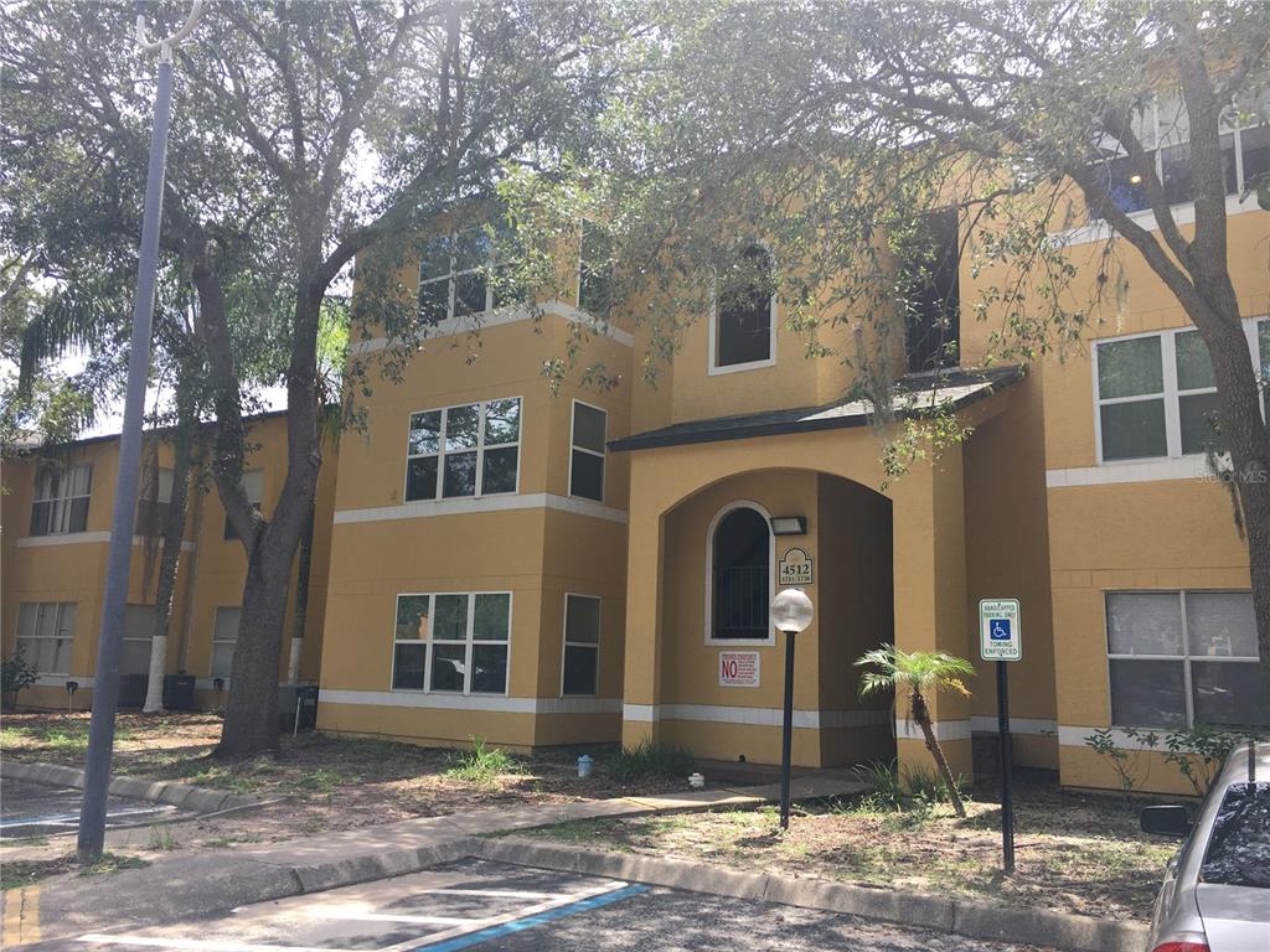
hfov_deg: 61.7
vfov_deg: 48.2
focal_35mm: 29
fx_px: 1064
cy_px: 476
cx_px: 635
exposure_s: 1/541
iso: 25
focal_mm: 4.15
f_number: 2.2
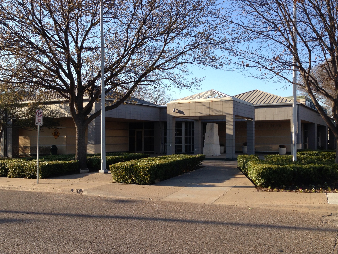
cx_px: 162
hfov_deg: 50.1
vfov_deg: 38.7
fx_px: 361
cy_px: 130
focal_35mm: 37
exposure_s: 1/638
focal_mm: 4.13
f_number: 2.4
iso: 50
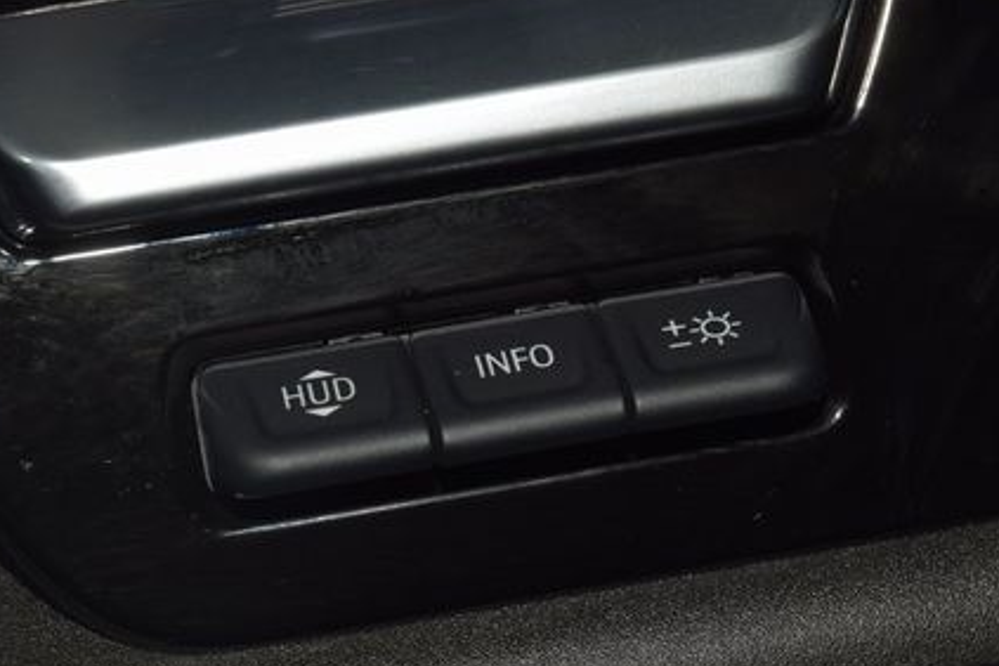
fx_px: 4412
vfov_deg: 8.6
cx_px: 508
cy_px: 334
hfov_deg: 12.9
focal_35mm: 159
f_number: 8
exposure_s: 1/125
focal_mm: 70
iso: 100
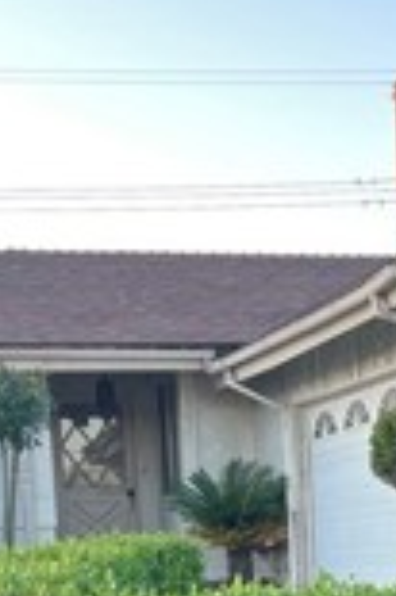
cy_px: 681
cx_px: 423
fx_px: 1852
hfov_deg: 12.0
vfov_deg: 17.6
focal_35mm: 112
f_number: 1.5
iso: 50
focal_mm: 5.7
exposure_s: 1/170
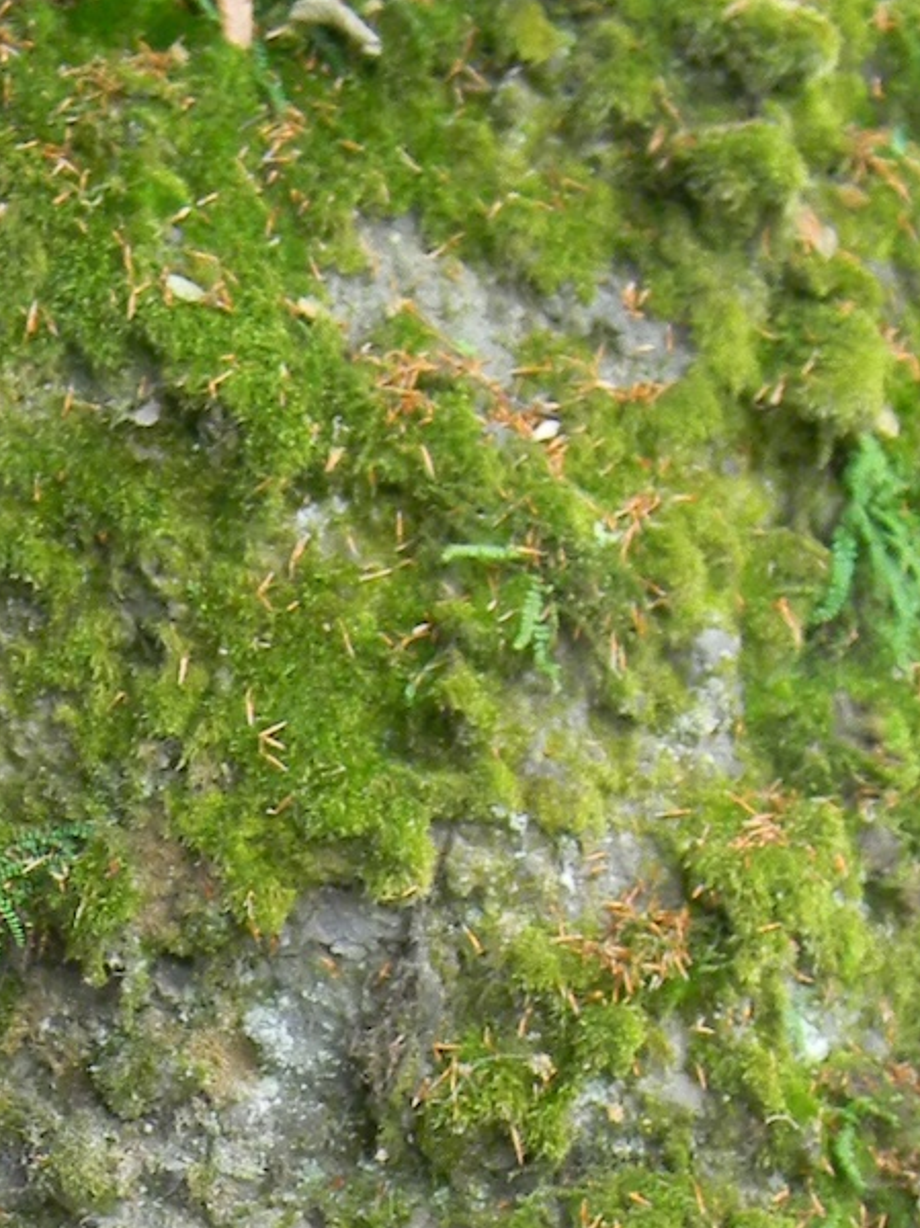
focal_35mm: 137
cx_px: 201
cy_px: 1290
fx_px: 4857
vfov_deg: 14.1
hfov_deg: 10.8
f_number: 3.8
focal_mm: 7.3
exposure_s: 1/6.4
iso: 200
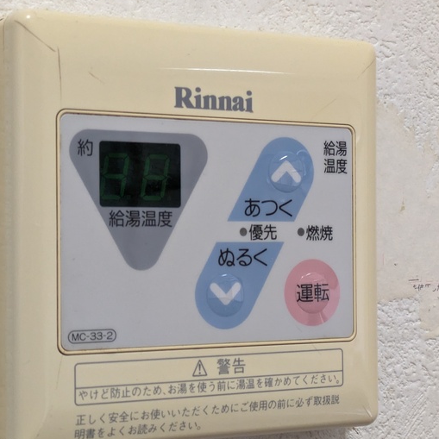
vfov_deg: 20.4
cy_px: 244
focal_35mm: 85
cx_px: 205
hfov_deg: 20.4
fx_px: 1220
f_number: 1.89
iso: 409
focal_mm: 5.43
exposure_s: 1/60
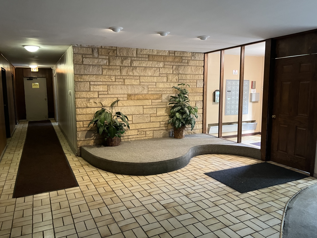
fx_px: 238
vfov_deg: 53.1
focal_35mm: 26
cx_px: 158
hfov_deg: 67.3
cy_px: 119
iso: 500
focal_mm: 5.1
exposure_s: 1/40
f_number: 1.6
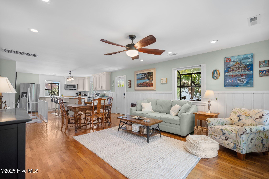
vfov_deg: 73.7
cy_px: 90
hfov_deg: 96.7
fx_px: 120
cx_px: 134
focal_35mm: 16
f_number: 4
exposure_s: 1/10
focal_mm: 16
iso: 320
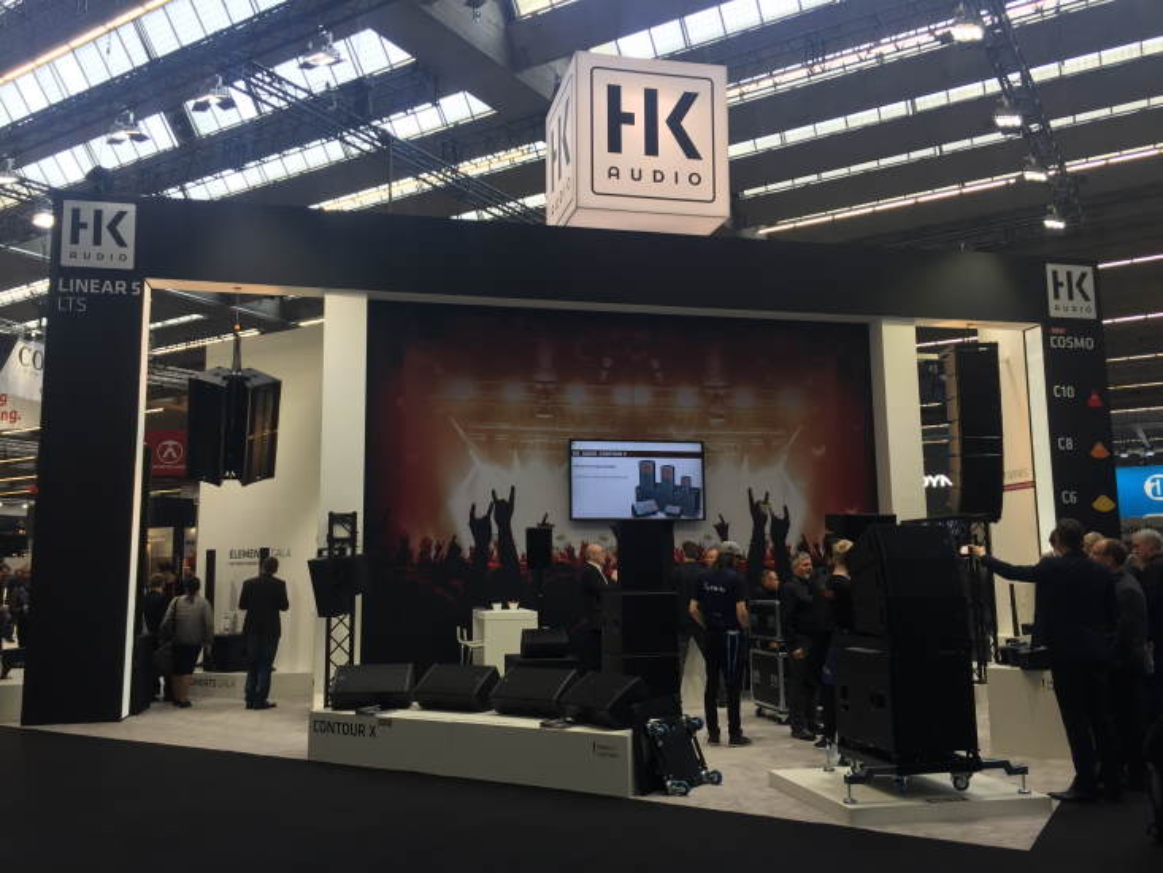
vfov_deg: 48.2
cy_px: 436
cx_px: 582
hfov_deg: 61.7
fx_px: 974
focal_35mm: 29
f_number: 2.2
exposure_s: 1/100
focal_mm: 4.15
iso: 40
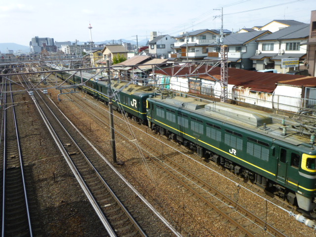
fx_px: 265
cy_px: 118
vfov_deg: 48.2
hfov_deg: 61.7
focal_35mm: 29
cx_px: 158
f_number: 3.3
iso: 100
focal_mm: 5.2
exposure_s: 1/640
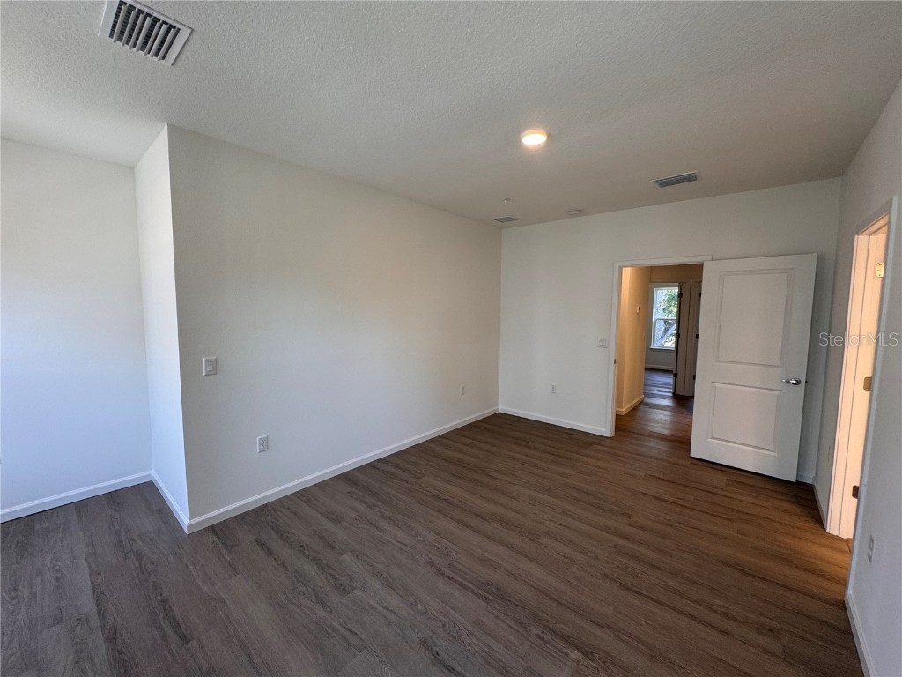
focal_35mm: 14
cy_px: 338
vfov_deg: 85.7
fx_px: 365
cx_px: 451
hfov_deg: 102.1
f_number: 2.2
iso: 125
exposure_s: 1/120
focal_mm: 2.22
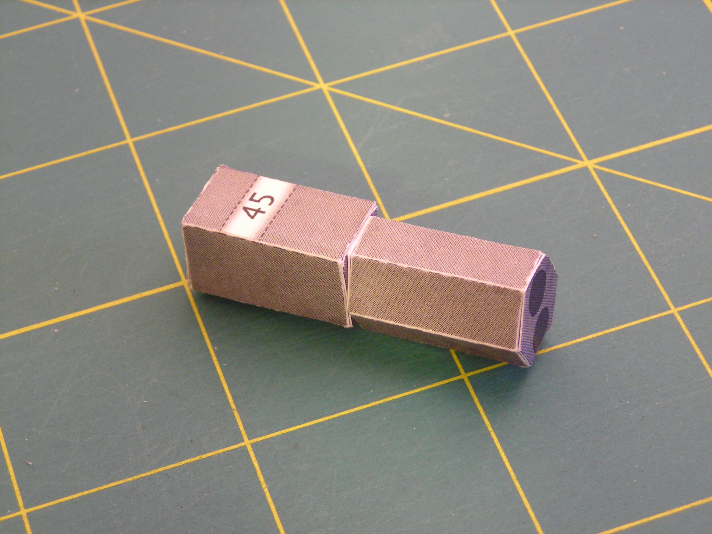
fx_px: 2386
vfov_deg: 12.8
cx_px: 356
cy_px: 267
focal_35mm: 116
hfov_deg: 17.0
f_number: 5.3
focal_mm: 19.2
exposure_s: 1.39
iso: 200
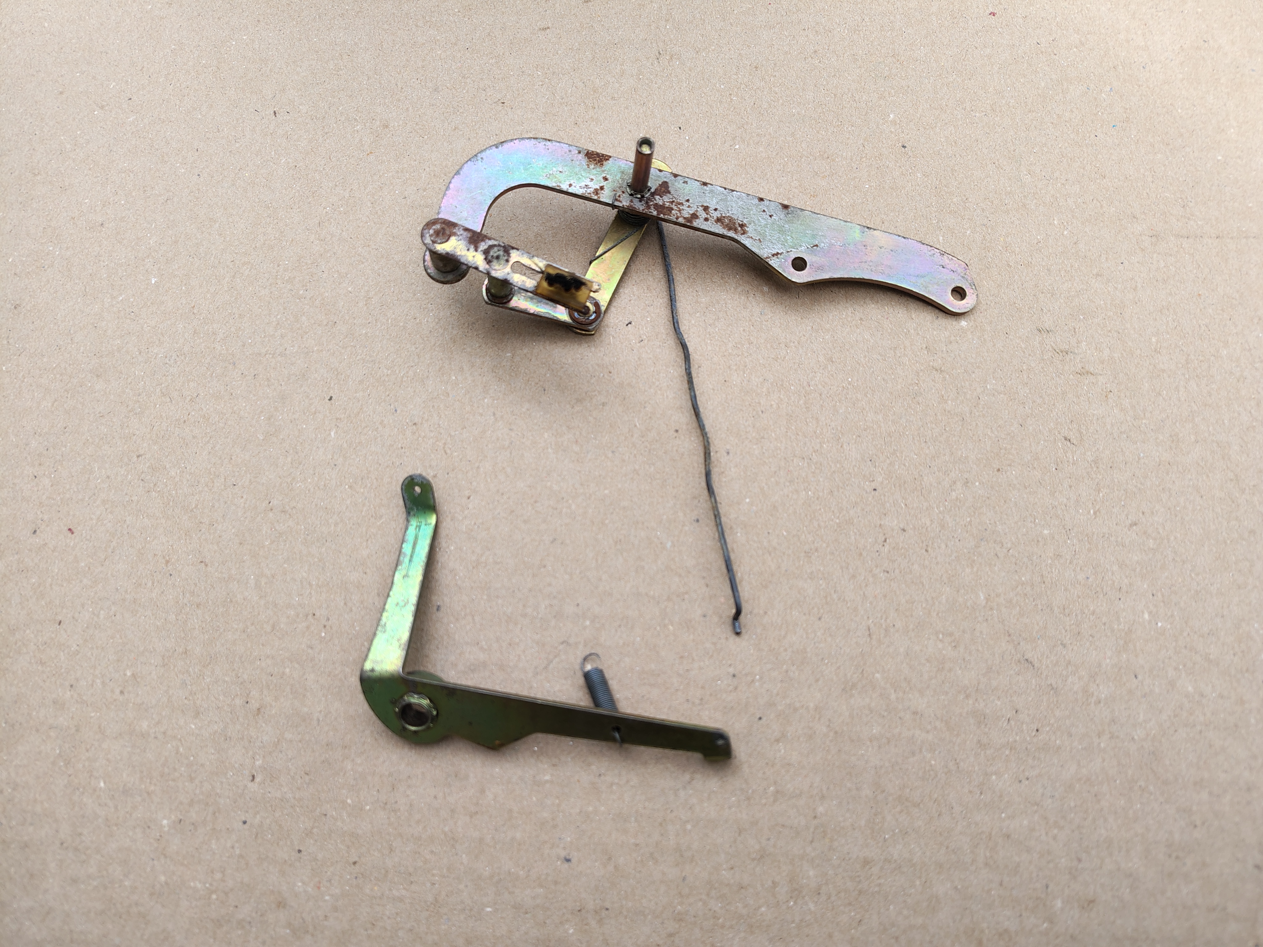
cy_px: 474
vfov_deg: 56.8
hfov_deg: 71.6
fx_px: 876
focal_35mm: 24
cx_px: 632
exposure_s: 1/264
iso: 100
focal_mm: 5.56
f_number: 1.8
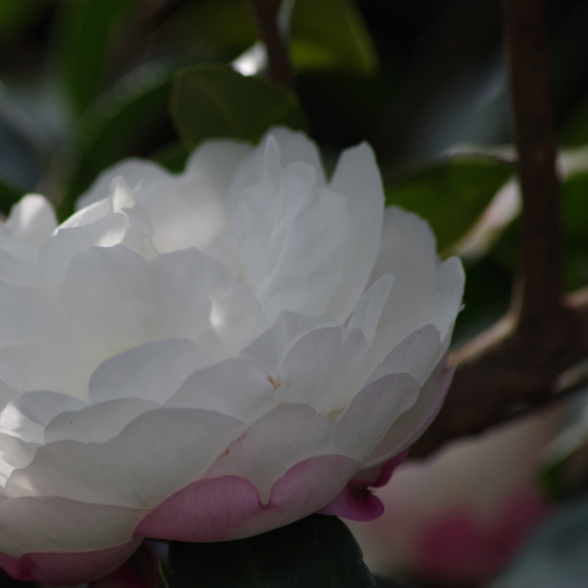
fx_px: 7764
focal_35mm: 404
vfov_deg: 4.3
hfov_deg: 4.3
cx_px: 148
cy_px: 295
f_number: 6.3
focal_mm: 210
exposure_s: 1/640
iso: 200
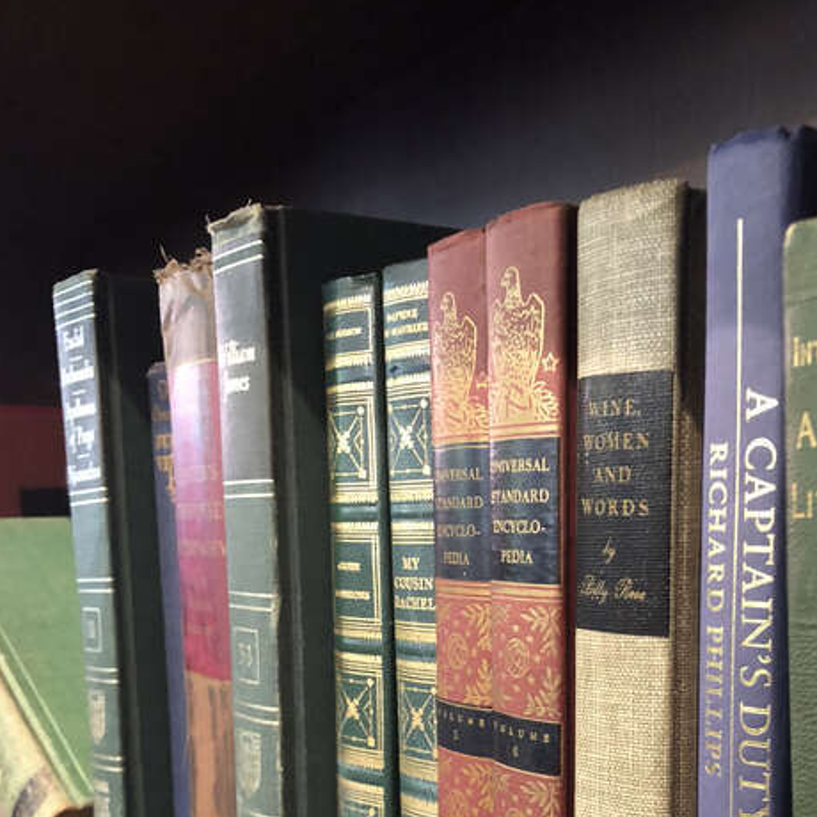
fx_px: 1148
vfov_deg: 37.8
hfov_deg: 38.9
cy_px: 650
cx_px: 513
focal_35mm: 43
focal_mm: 4
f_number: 1.8
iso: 100
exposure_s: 1/4
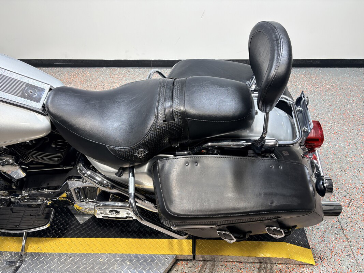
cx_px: 182
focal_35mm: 26
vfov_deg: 53.1
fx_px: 273
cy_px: 136
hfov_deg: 67.3
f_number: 1.6
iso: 80
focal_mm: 5.96
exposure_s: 1/120
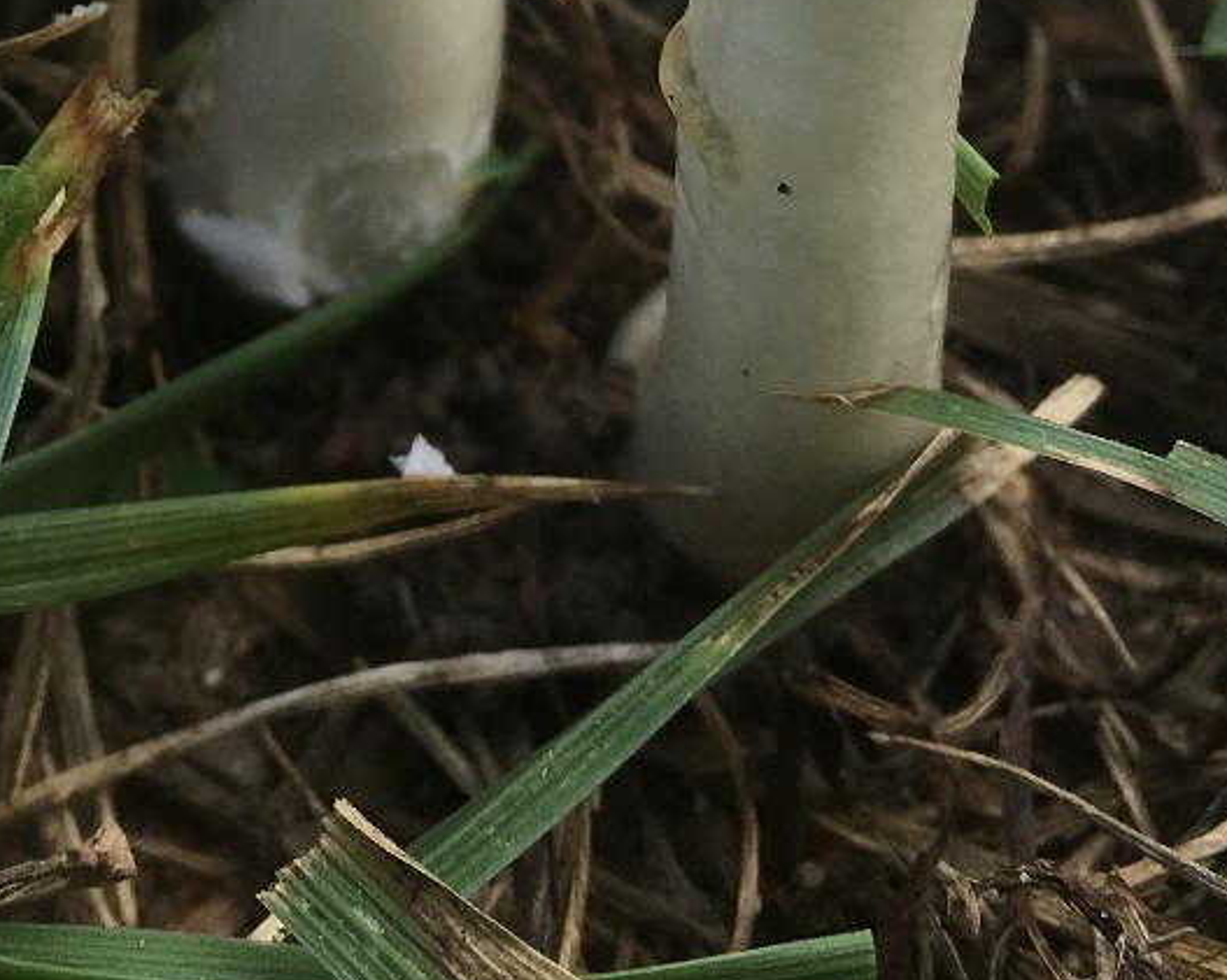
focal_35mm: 86
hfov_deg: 21.1
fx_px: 3121
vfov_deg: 16.6
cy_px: -386
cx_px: -135
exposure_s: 1/100
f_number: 2.2
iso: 25
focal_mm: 4.15
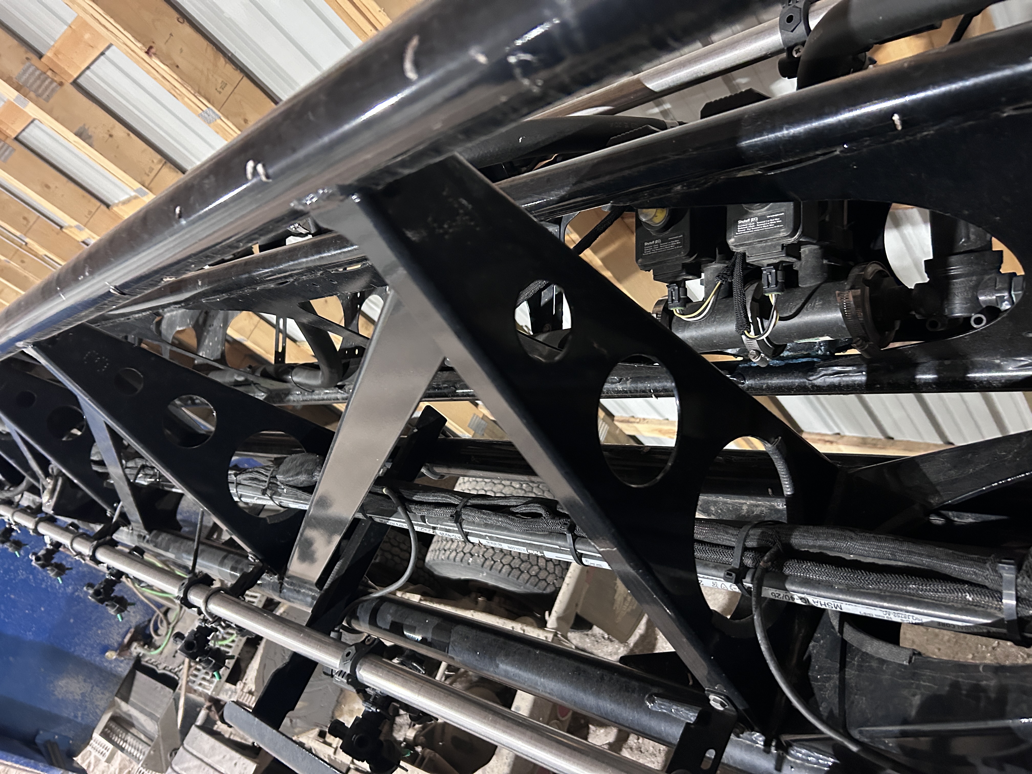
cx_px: 516
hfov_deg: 67.3
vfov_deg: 53.1
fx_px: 775
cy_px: 387
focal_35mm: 26
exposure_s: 1/30
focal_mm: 5.7
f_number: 1.5
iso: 500
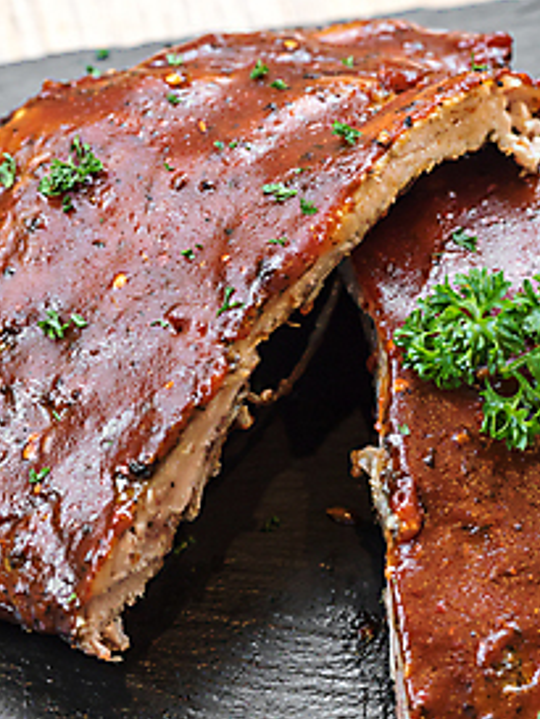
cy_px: 419
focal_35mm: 141
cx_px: 344
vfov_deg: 14.0
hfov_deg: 10.5
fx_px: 2930
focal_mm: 100
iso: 1600
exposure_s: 1/80
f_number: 5.6
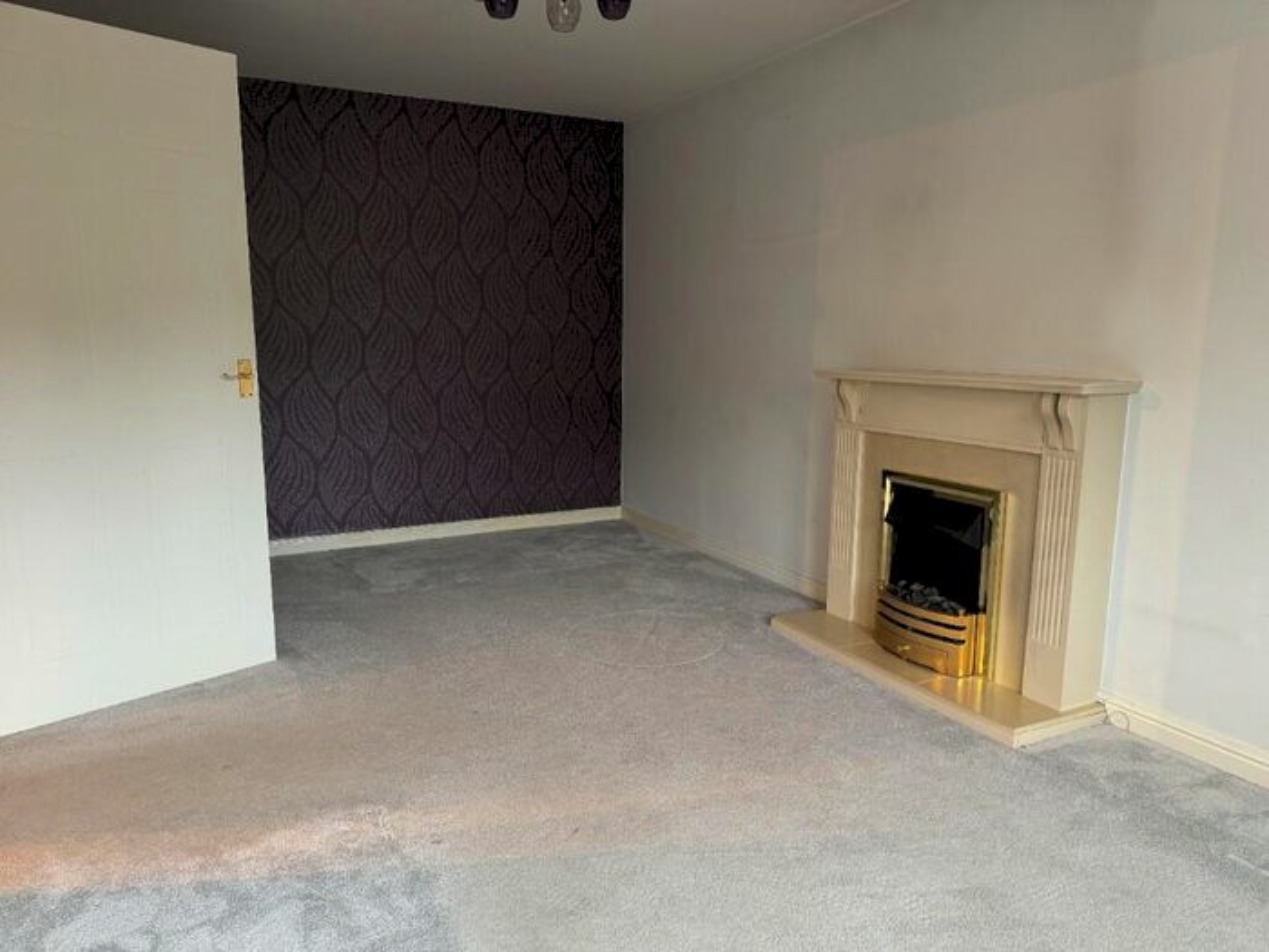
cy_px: 476
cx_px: 634
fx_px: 880
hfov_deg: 71.6
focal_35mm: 24
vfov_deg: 56.8
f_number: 1.78
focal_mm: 6.86
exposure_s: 1/50
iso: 200
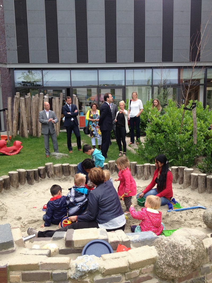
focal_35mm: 35
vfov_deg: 52.6
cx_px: 106
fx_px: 286
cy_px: 142
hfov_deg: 40.7
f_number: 2.4
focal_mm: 4.28
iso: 50
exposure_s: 1/400
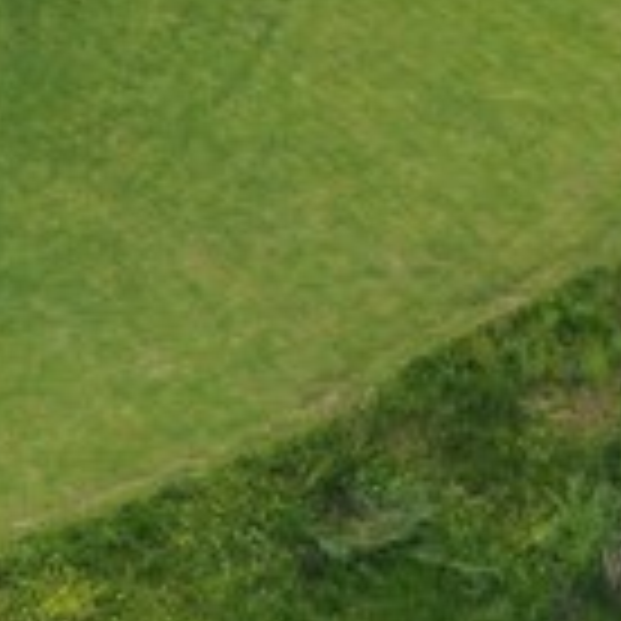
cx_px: -2115
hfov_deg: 0.9
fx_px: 40025
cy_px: -724
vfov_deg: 0.9
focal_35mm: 1972
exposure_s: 1/800
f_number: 4
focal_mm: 200
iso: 400
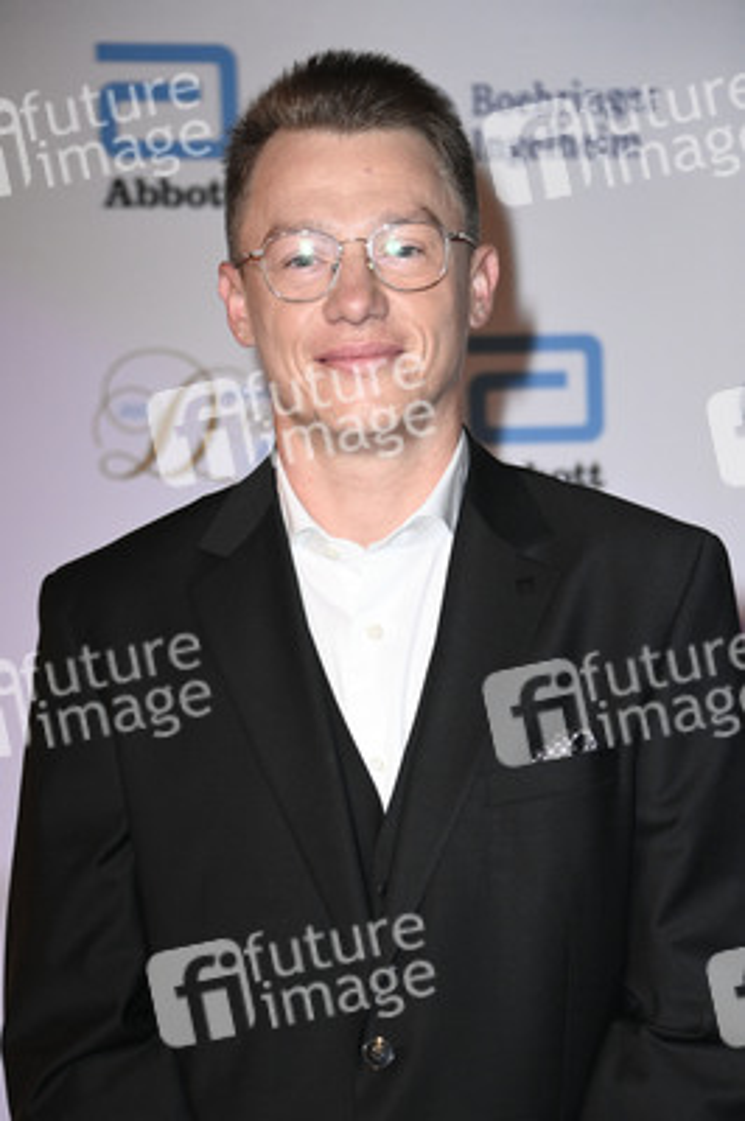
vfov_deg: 19.5
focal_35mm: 105
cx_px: 372
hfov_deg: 13.0
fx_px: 3265
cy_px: 560
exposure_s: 1/200
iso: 3200
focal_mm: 105
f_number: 5.6
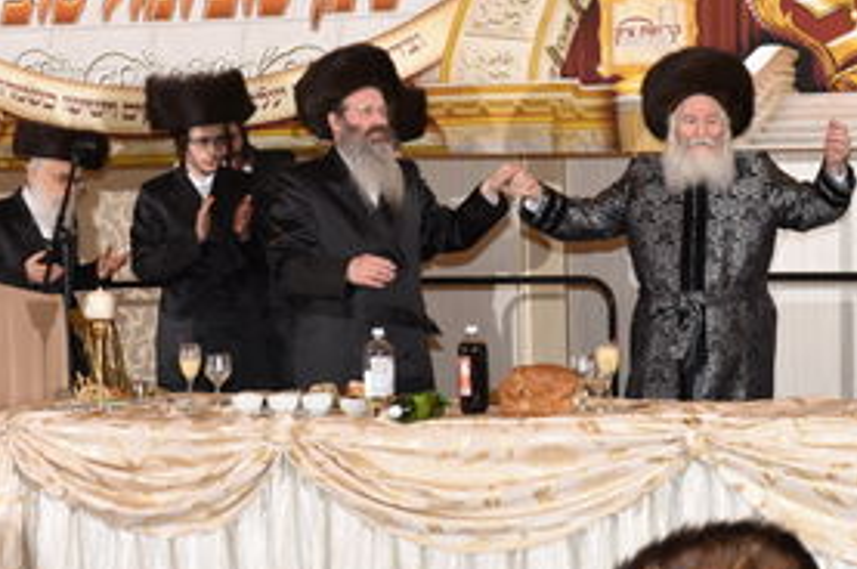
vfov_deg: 13.5
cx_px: 613
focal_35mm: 101
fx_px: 2402
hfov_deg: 20.1
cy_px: 186
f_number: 7.1
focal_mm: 70
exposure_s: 1/160
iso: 800
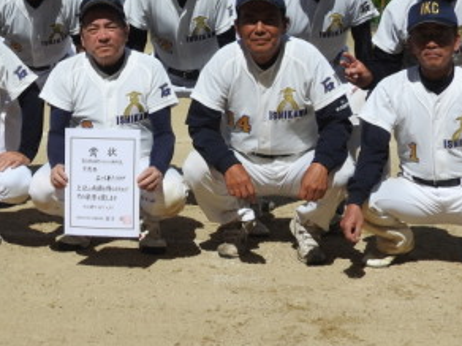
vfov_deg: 20.0
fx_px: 961
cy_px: 33
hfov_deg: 26.7
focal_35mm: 72
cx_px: 119
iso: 100
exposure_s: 1/1600
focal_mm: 6.3
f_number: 4.2
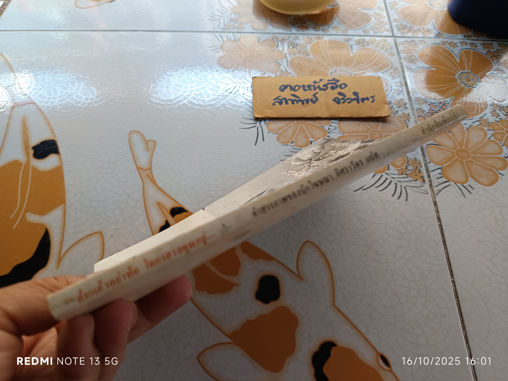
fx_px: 352
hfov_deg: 71.6
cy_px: 190
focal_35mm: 24
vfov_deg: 56.8
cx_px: 254
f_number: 1.7
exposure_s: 1/50
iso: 152
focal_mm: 5.31
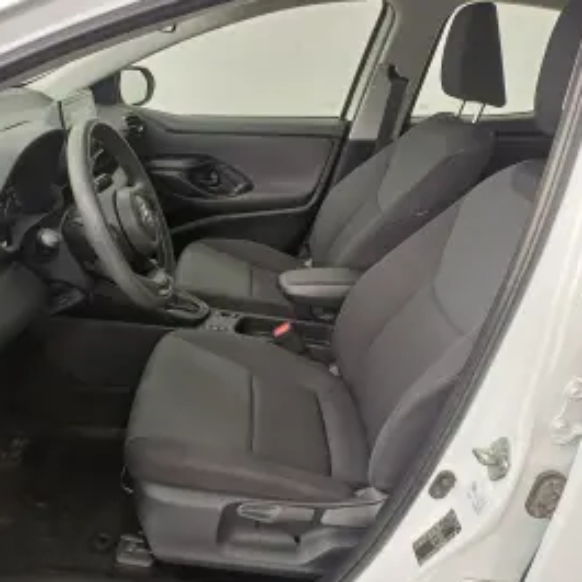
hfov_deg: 53.6
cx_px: 226
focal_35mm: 30
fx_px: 571
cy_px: 294
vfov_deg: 54.0
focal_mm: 4.65
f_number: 1.8
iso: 100
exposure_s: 1/60
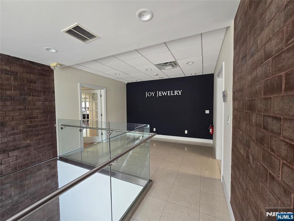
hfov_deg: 106.2
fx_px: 110
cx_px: 147
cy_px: 110
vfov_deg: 89.9
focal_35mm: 13
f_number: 2.2
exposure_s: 1/100
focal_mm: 2.2
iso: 200
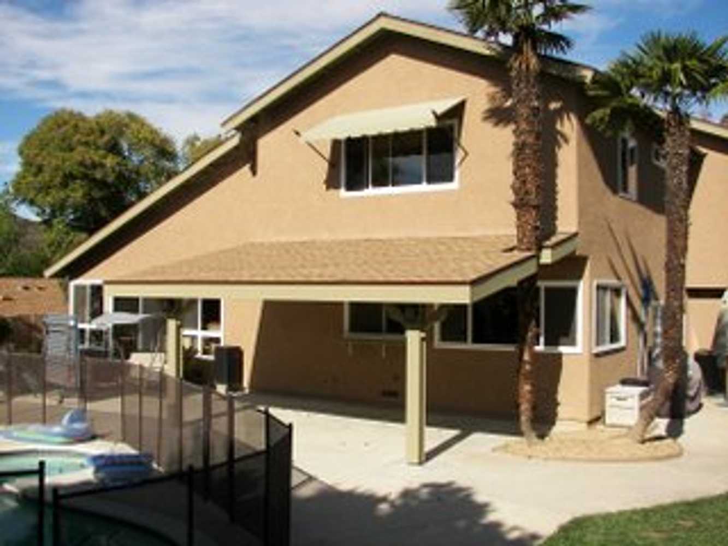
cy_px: 273
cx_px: 364
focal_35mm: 36
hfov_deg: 51.4
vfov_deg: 39.7
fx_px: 757
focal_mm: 6
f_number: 4
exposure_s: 1/640
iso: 50
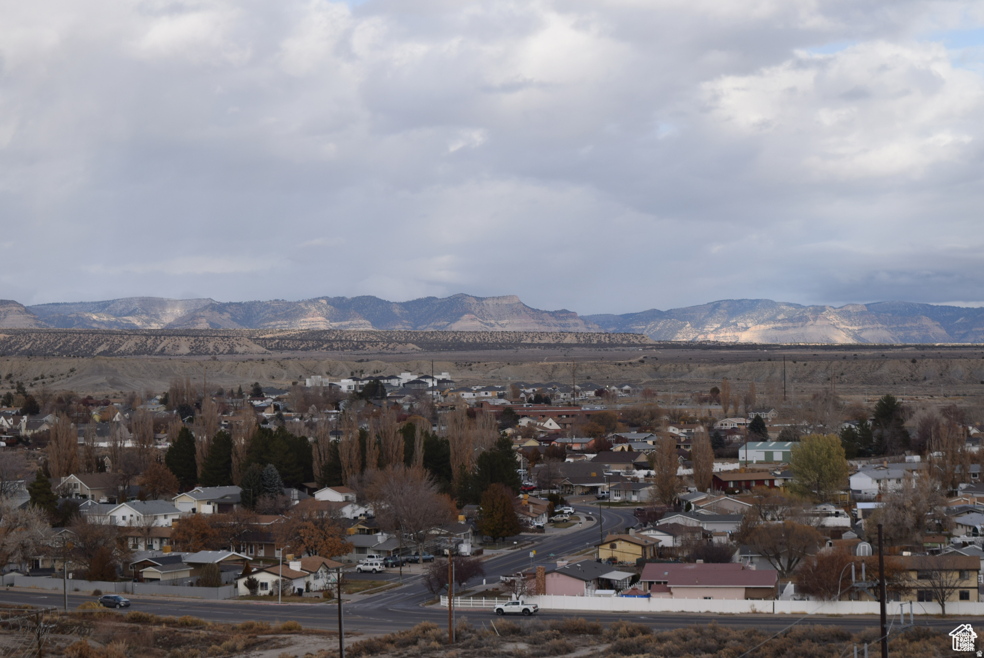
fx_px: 2257
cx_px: 492
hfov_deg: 24.6
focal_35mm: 82
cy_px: 329
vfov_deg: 16.6
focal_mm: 55
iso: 100
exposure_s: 1/200
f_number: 8
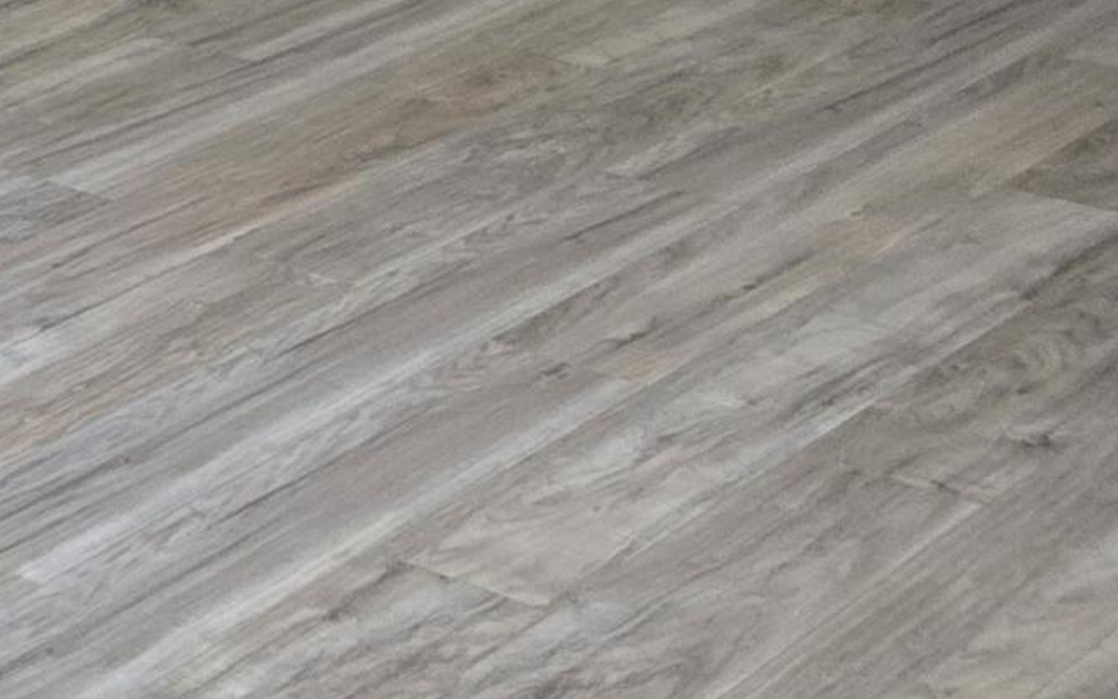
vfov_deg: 11.4
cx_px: -707
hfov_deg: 16.5
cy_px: -288
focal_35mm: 111
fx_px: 3382
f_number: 1.8
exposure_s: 1/49.8
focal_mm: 5.4
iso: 1600
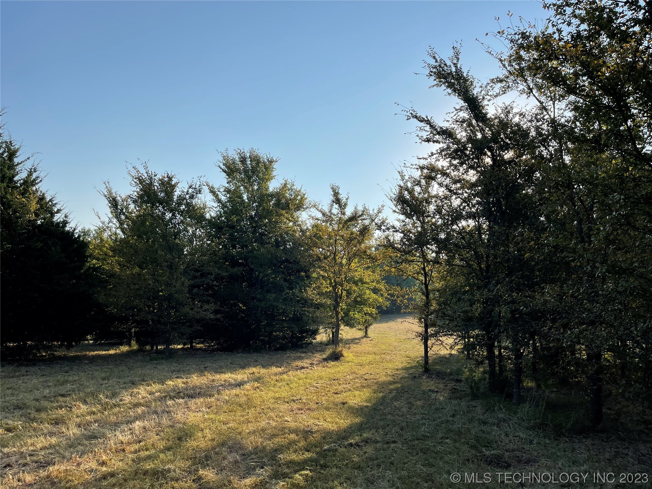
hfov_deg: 67.3
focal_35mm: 26
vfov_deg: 53.1
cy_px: 244
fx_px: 490
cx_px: 326
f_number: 1.6
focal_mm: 5.1
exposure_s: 1/4525
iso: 32
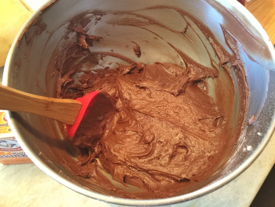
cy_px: 104
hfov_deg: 61.6
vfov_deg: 48.3
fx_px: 230
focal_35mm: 29
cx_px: 138
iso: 80
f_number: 2.2
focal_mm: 4.15
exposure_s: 1/15
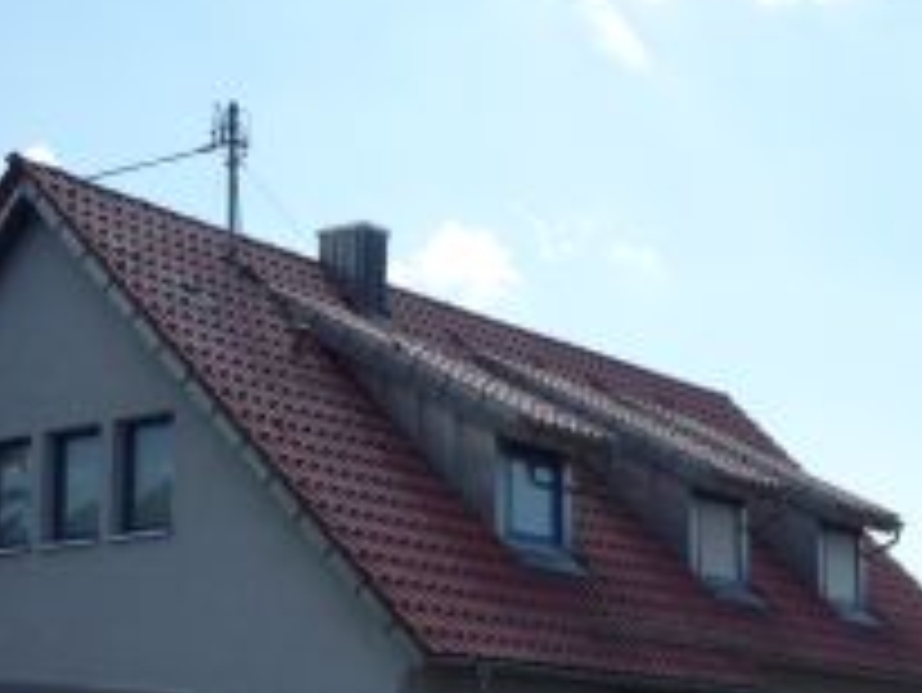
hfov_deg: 25.2
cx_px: 823
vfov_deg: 19.3
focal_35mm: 75
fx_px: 1999
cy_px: 634
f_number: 5
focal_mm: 5.2
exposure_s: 1/400
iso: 100
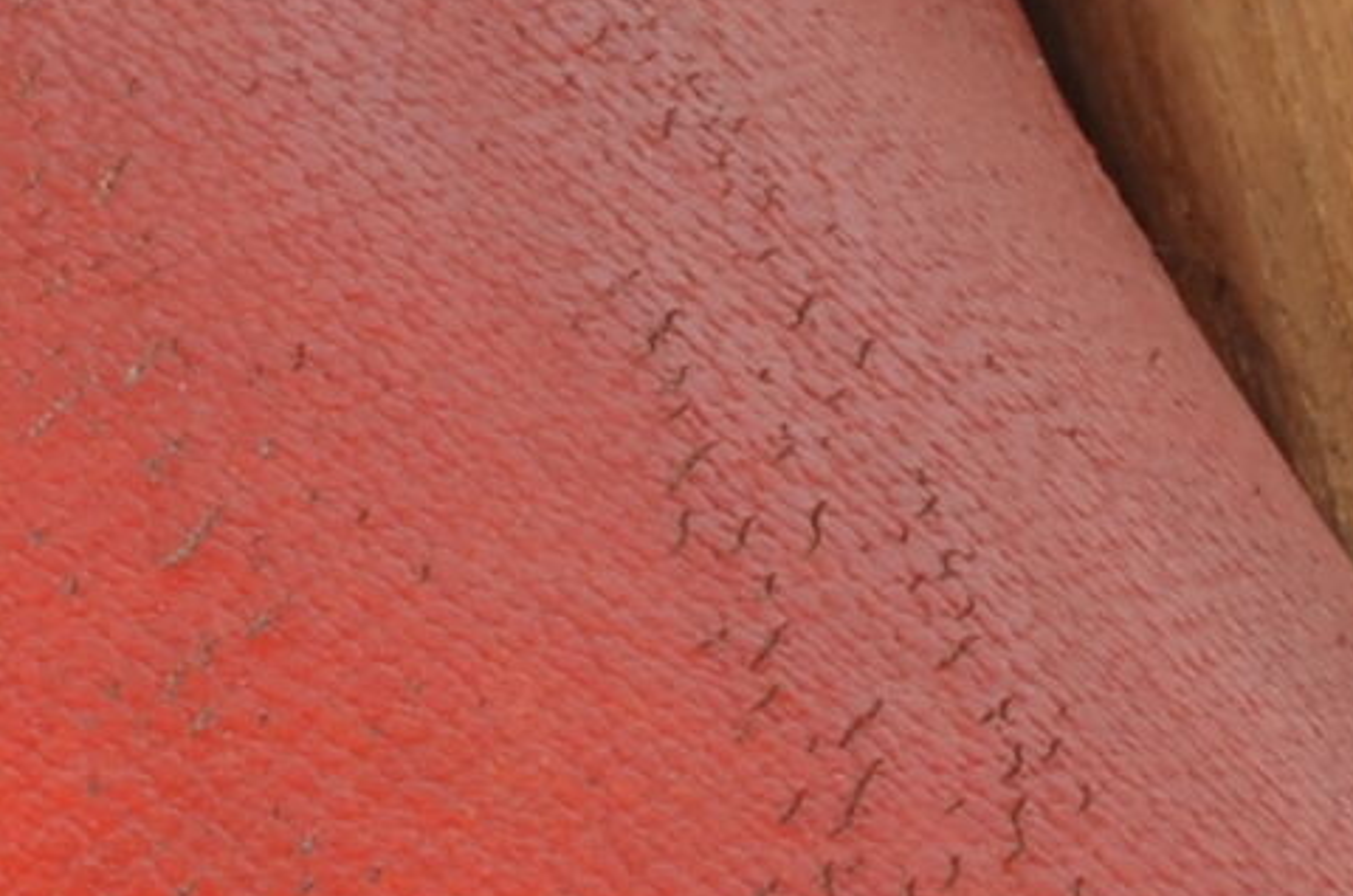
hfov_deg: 3.5
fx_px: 21680
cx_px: -2686
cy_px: 775
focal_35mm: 578
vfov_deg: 2.4
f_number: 11
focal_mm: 50
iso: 100
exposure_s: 1/125
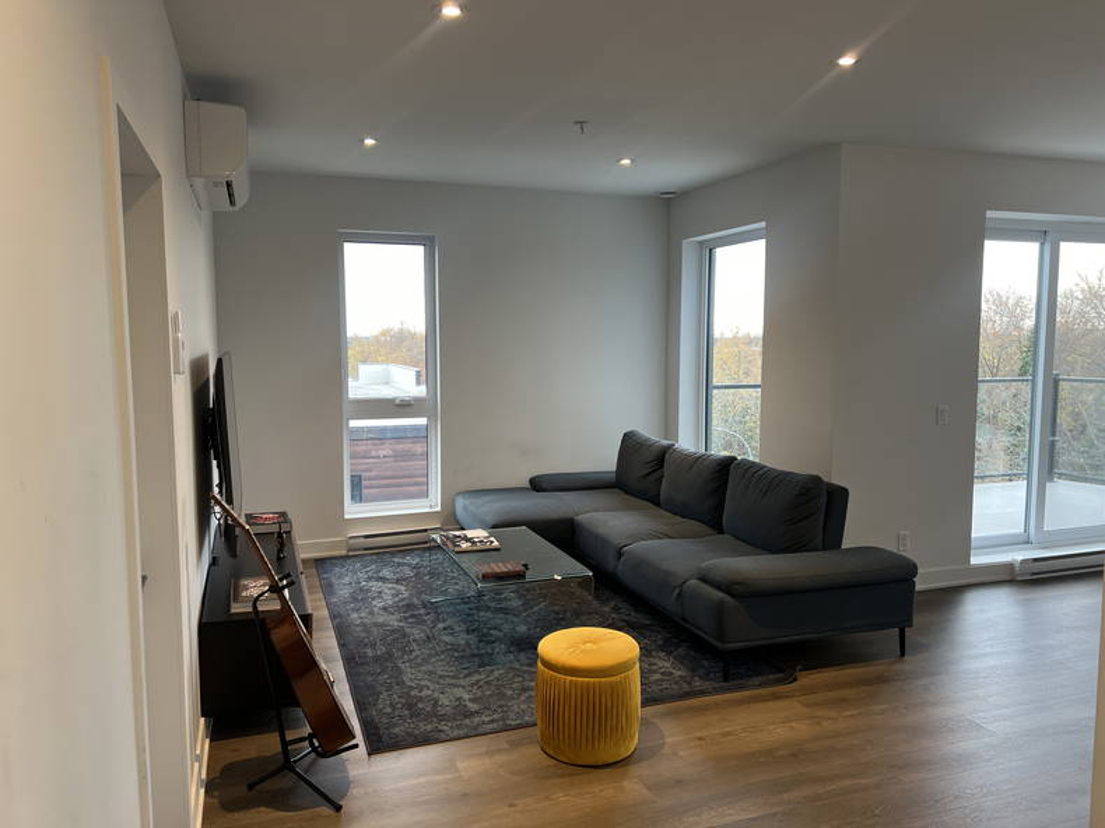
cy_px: 414
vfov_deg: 53.0
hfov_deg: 67.3
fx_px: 830
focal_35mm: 26
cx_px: 552
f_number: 1.5
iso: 80
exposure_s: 1/60
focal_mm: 5.7
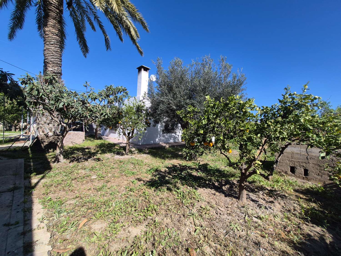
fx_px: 128
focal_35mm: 13
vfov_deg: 89.9
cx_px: 170
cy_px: 128
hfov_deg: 106.2
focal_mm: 1.74
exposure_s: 1/1524
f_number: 2.2
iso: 40
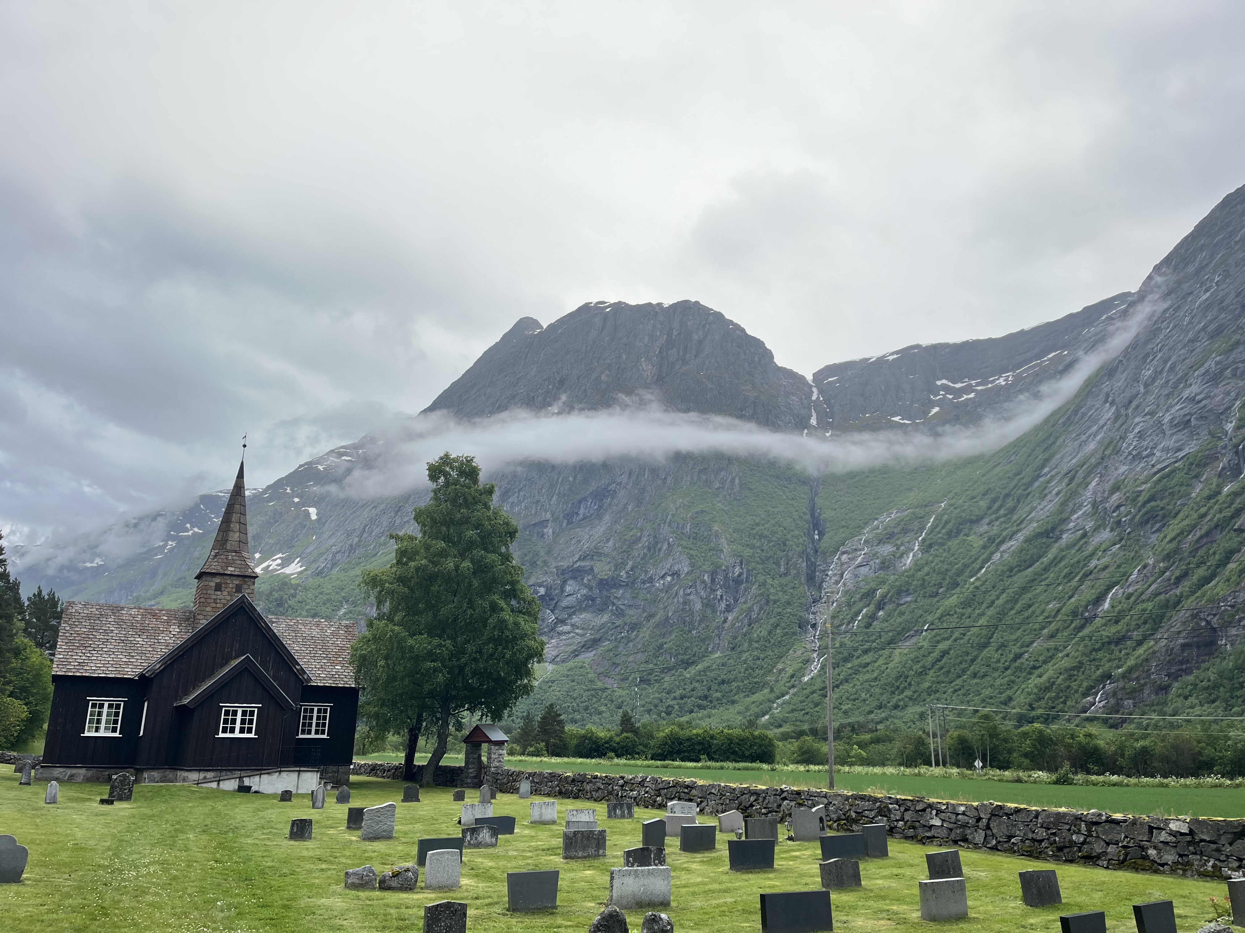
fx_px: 935
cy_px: 466
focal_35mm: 26
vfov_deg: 53.1
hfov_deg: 67.3
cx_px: 622
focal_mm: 5.1
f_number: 1.6
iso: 50
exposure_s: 1/1000
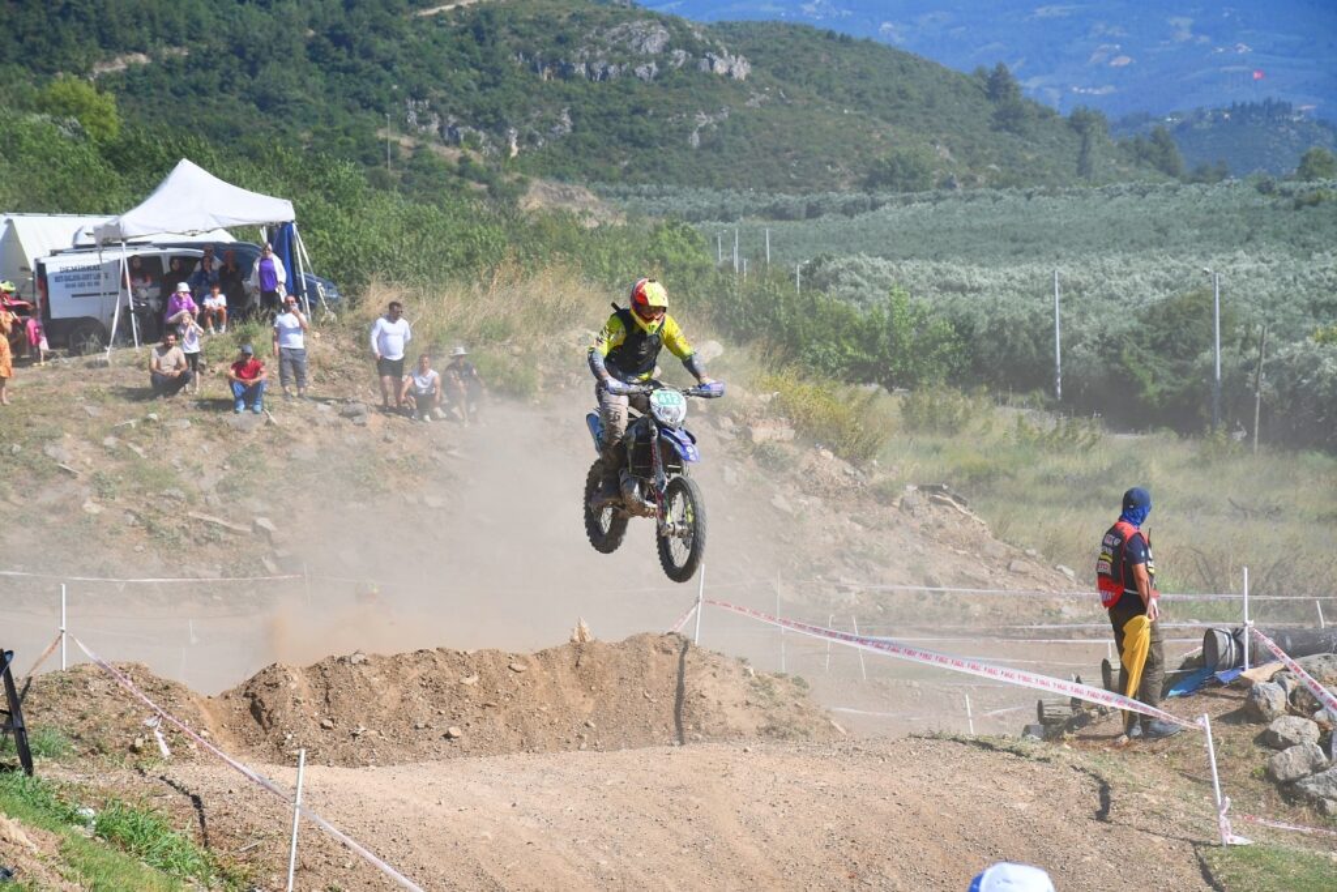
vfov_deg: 10.2
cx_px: 668
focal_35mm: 135
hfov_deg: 15.2
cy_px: 446
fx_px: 5014
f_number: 9
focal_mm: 90
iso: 100
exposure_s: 1/320
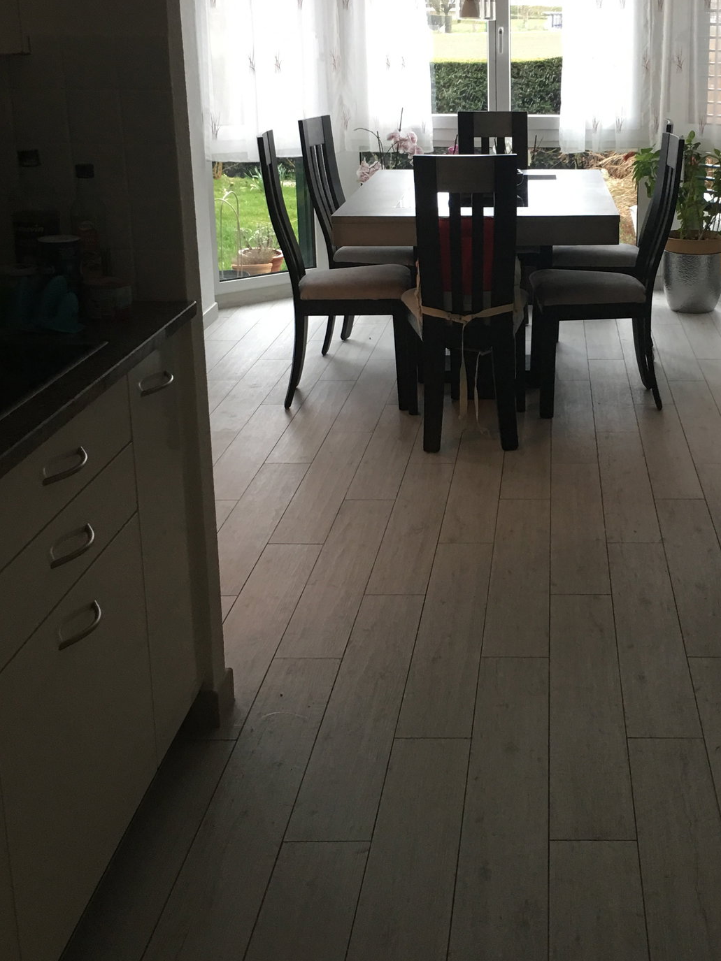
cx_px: 548
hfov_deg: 31.6
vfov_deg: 41.8
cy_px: 364
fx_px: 1250
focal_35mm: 45
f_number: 2.2
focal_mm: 4.15
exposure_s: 1/17
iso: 64
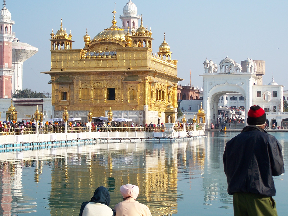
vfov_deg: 18.0
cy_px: 109
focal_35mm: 82
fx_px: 682
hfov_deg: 23.8
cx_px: 151
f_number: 3.2
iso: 64
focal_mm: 12.6
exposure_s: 1/640
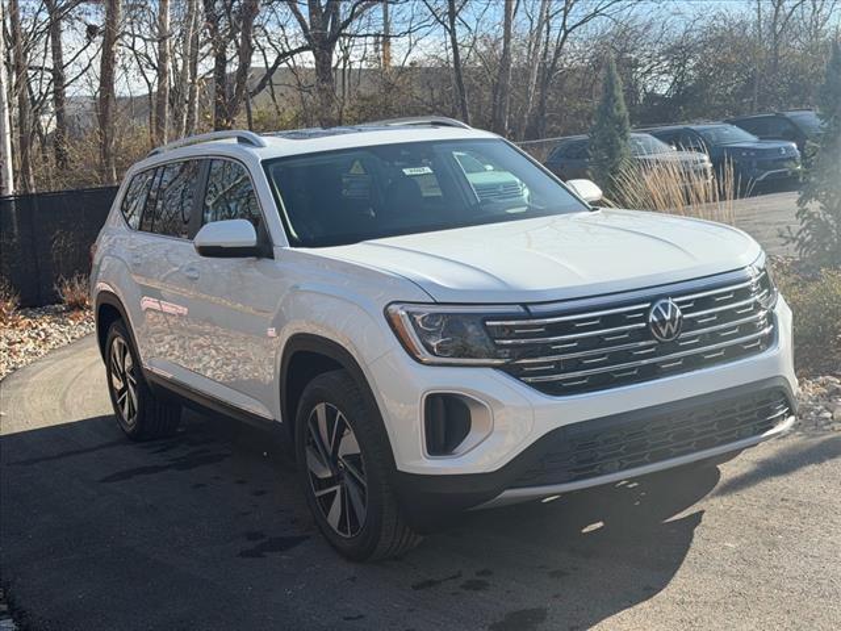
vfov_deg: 30.3
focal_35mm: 48
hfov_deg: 39.7
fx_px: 1166
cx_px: 420
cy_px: 316
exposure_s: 1/2865
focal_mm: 6.76
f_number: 1.78
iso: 64
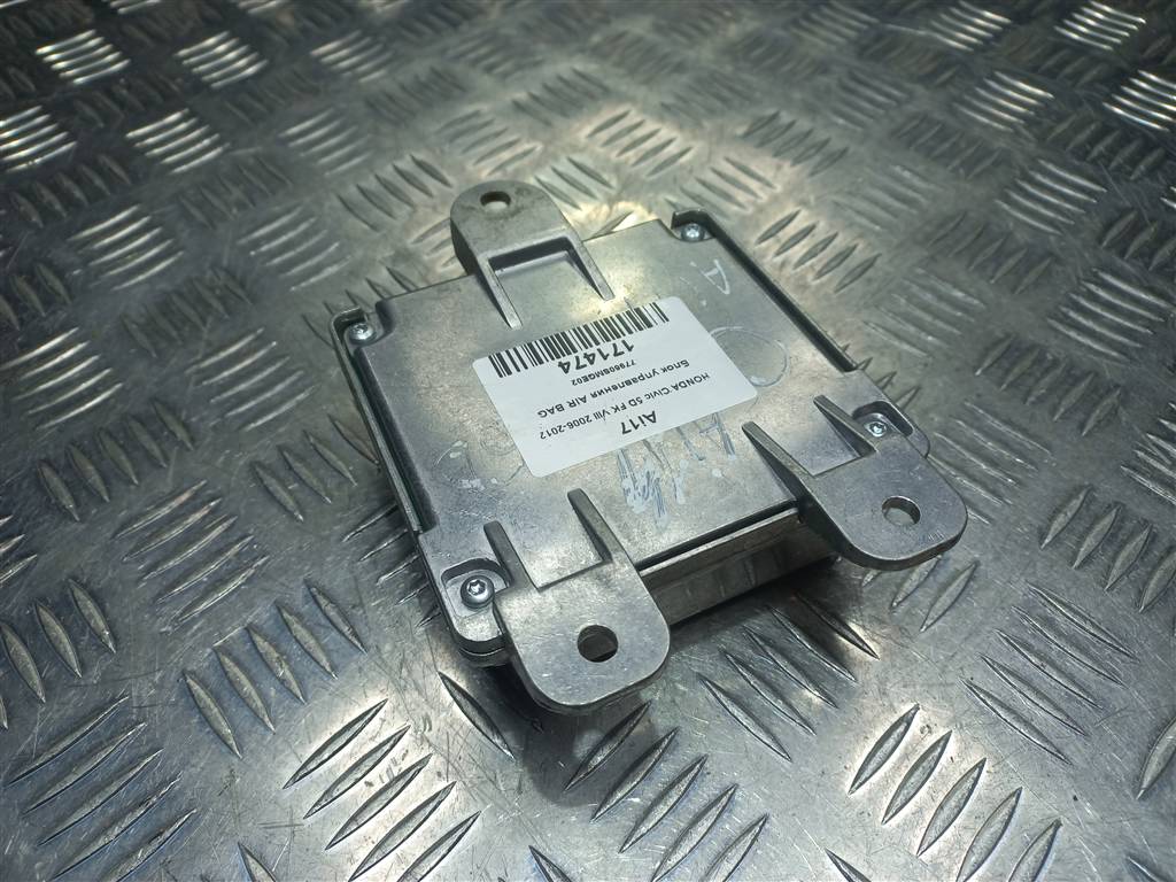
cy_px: 441
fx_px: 849
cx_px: 588
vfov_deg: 54.9
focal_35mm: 25
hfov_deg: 69.4
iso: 25
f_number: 1.8
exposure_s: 1/100
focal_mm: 4.6
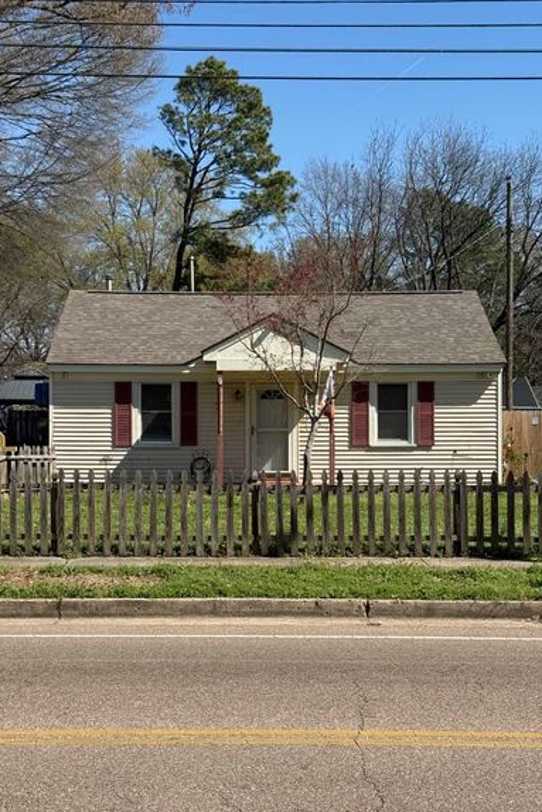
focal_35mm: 58
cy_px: 442
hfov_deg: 23.4
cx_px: 259
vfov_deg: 34.5
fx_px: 1309
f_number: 1.78
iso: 100
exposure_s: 1/5587
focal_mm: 6.76
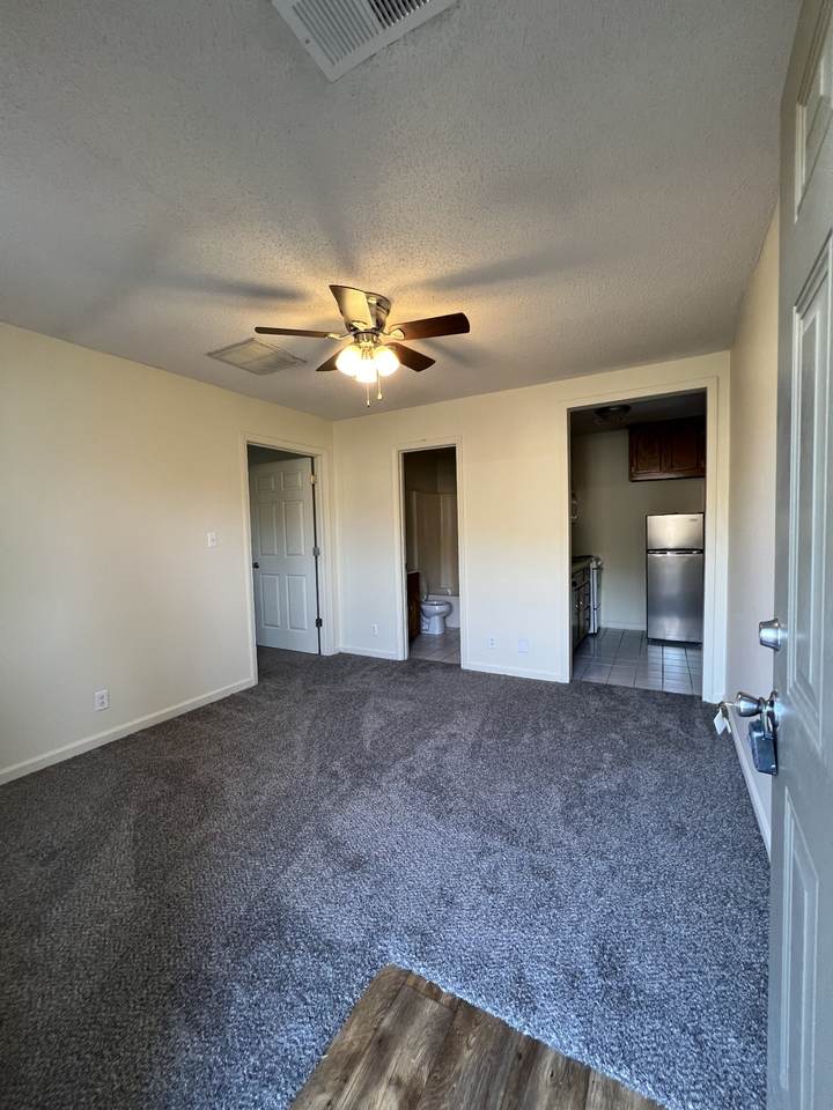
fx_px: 417
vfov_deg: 106.2
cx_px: 416
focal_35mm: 13
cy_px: 555
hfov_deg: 89.9
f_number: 1.8
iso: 250
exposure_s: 1/120
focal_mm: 1.57
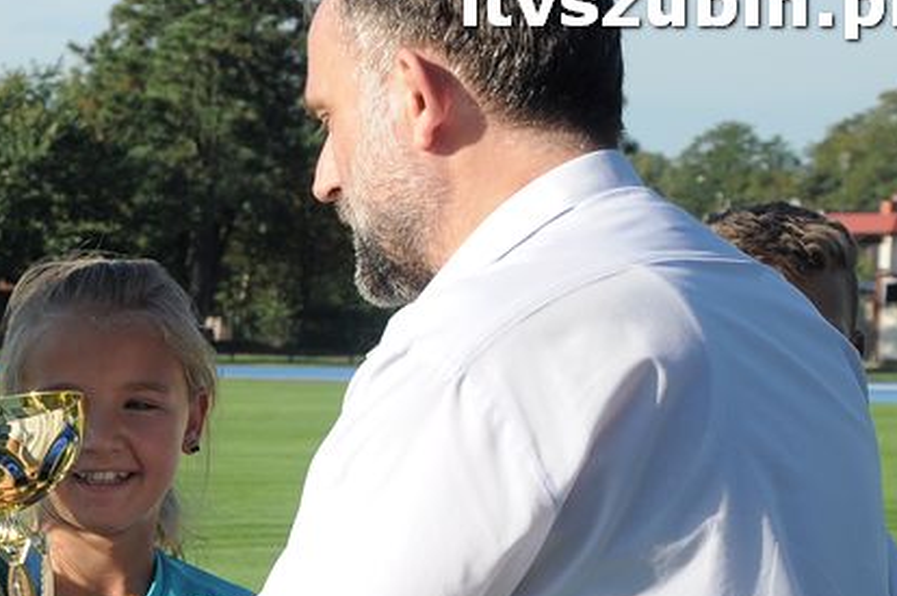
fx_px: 3982
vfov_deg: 8.5
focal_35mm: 160
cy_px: 547
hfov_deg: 12.7
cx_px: 28
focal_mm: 52
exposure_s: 1/500
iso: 400
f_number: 11
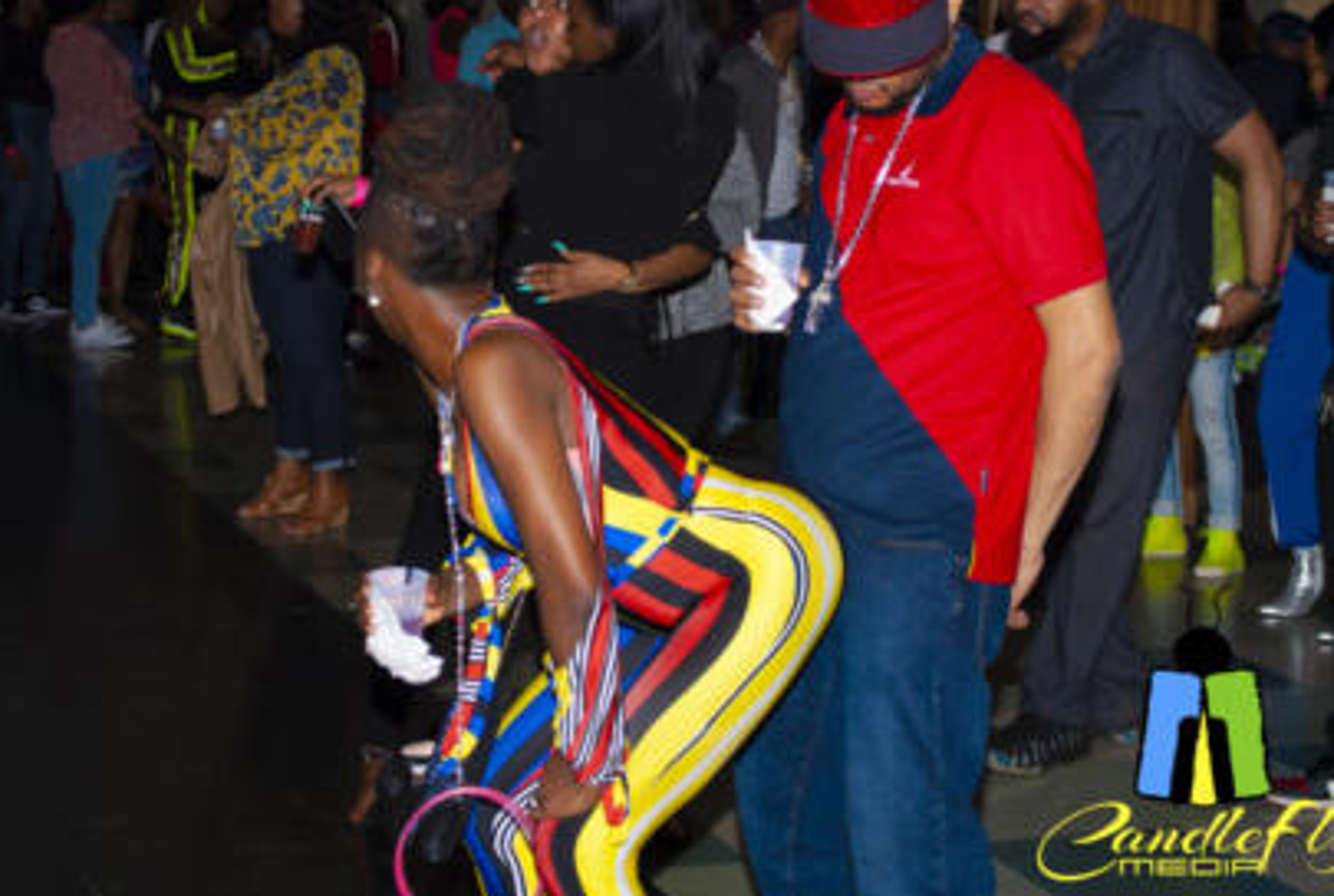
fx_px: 2748
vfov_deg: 18.5
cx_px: 662
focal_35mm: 74
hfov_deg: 27.3
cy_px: 364
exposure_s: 1/60
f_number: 5.3
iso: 200
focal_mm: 40
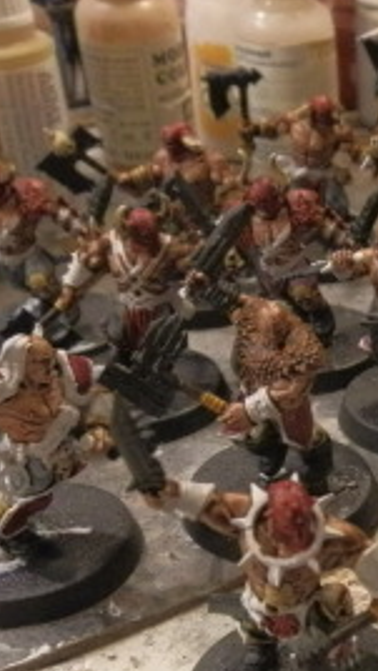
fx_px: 1086
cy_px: 448
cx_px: 471
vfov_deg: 34.0
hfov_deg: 18.6
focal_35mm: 61
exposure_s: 1/80
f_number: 3.1
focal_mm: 5
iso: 400
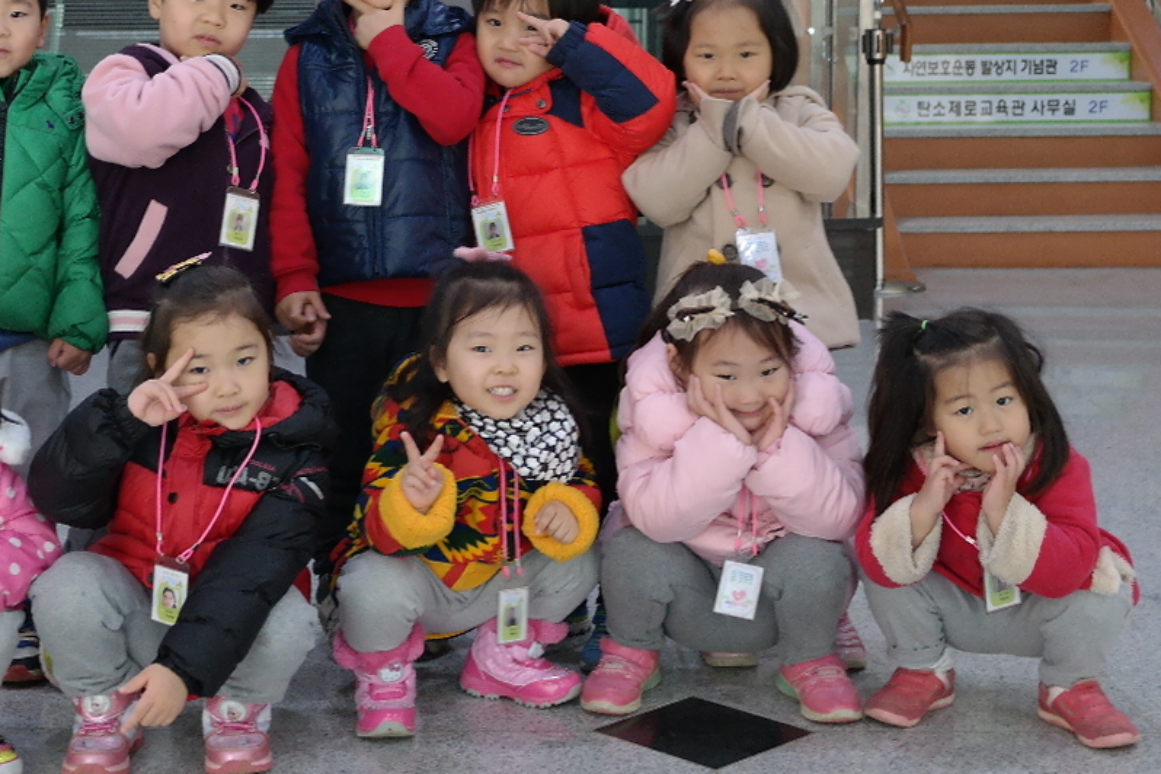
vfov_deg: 20.7
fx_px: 2096
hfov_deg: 30.8
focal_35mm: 65
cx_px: 425
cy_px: 169
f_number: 3.5
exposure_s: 1/40
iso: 400
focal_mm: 20
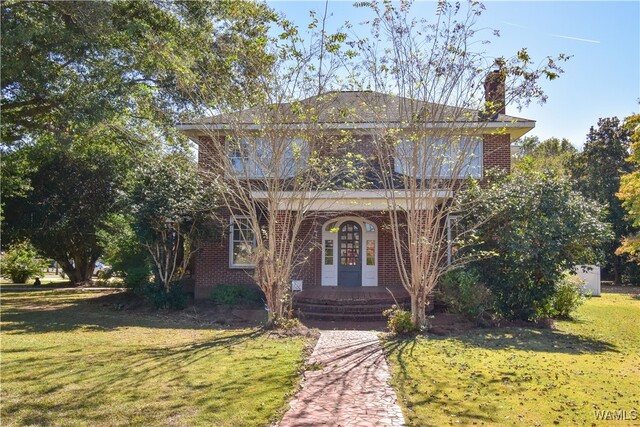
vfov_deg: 43.6
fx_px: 533
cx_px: 320
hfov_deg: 61.9
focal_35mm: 30
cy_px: 214
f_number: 10
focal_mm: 20
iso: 400
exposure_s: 1/320
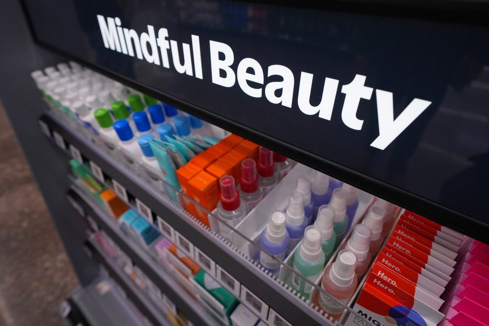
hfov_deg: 86.9
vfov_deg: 64.5
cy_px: 163
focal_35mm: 19
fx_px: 258
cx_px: 244
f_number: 4
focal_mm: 19
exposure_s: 1/800
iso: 2500
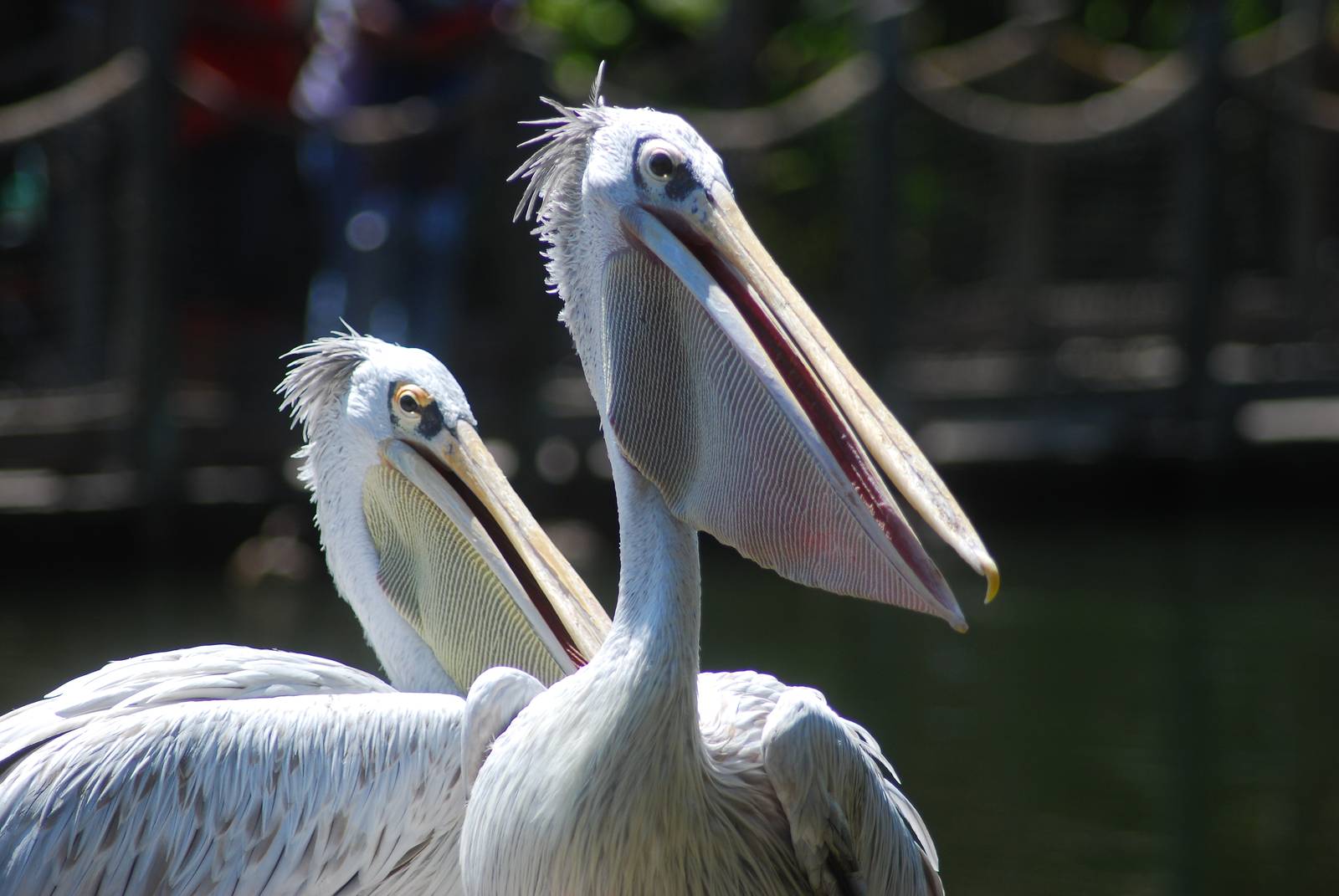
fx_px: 11171
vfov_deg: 4.6
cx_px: 670
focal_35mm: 300
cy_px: 448
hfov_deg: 6.9
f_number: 5
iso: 200
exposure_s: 1/800
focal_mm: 200
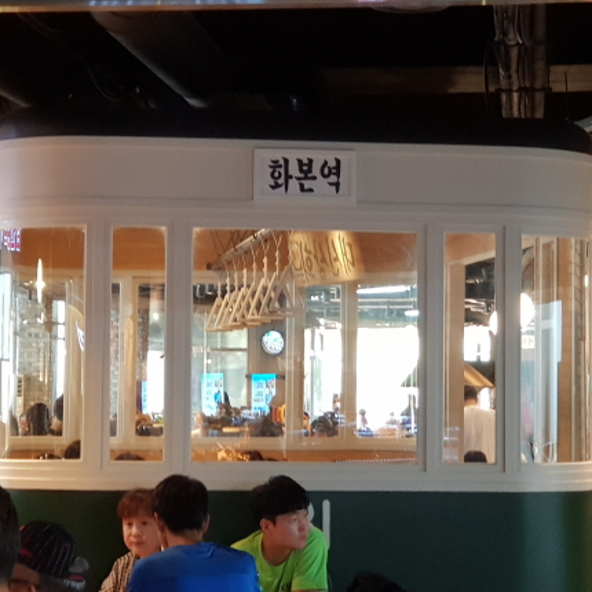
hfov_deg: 22.5
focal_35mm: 77
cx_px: 278
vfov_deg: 22.5
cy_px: 251
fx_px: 1490
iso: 200
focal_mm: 6
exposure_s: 1/15
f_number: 2.4
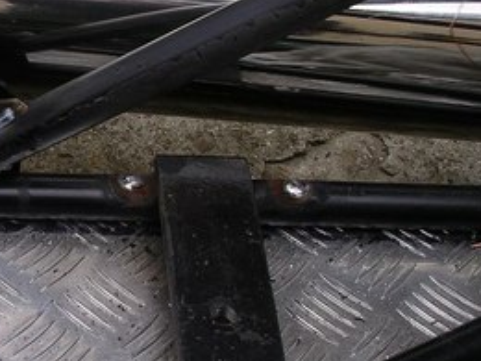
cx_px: -89
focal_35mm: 91
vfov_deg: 16.2
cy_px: 167
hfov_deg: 20.2
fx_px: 1264
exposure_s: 1/318
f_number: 4
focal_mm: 7.8
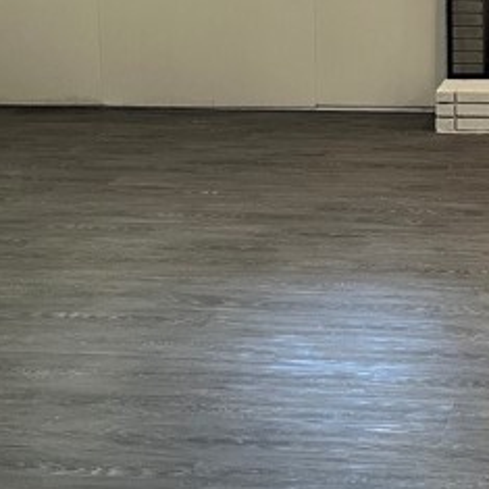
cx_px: 524
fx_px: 1199
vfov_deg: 22.4
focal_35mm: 75
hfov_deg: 21.9
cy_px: 29
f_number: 1.6
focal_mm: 5.1
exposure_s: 1/60
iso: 320
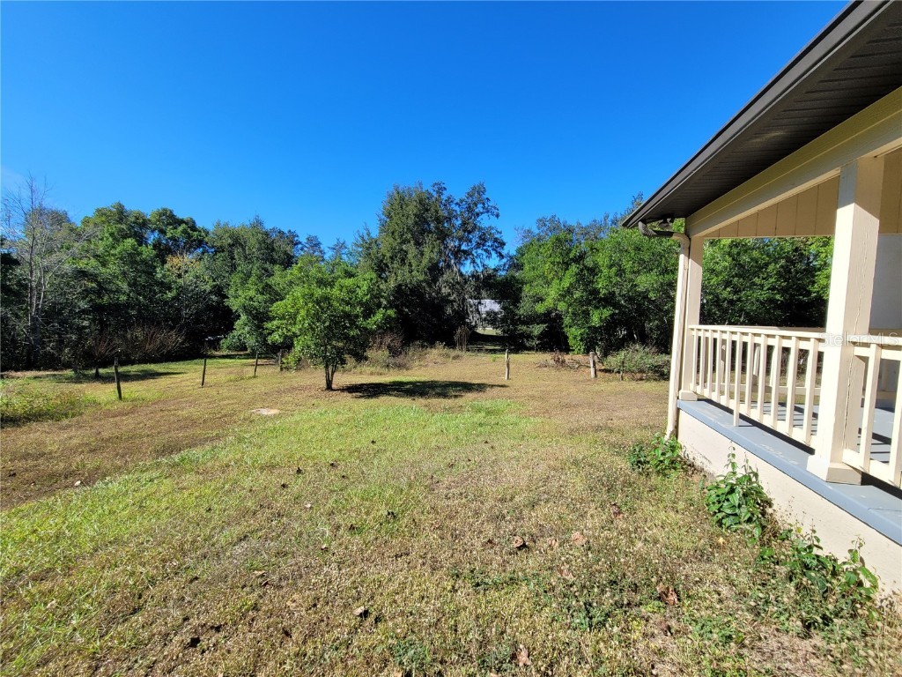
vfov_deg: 89.9
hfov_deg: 106.2
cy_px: 338
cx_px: 451
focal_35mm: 13
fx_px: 339
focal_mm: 2.2
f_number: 2.2
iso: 50
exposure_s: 1/1300
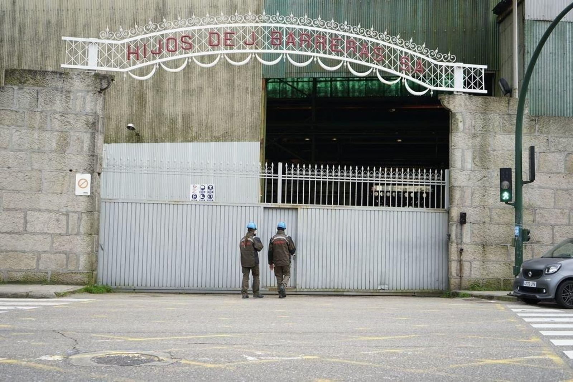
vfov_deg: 30.5
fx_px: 700
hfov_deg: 44.5
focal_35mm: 44
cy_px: 191
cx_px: 286
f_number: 4.5
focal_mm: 44
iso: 320
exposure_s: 1/125
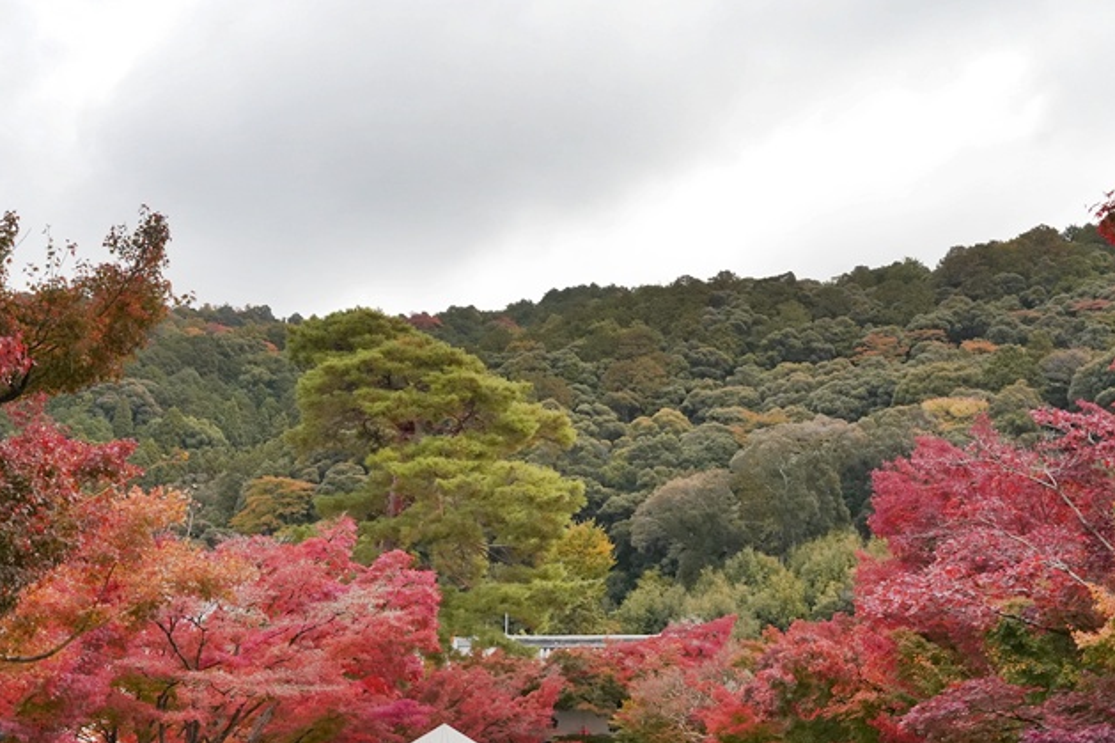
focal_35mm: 58
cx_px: 592
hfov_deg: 34.7
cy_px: 588
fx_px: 1785
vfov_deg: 23.2
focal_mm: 35.4
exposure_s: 1/2500
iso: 3200
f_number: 8
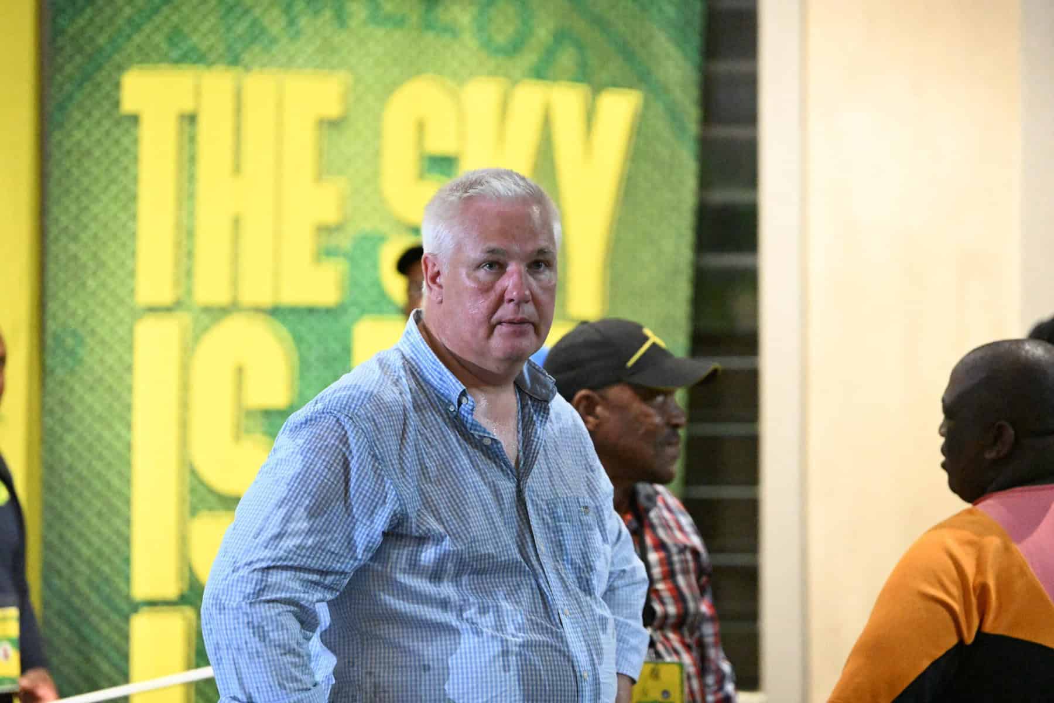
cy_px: 352
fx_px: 4538
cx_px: 527
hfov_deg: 13.2
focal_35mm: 155
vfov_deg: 8.9
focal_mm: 155
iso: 25600
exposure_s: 1/320
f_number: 2.8
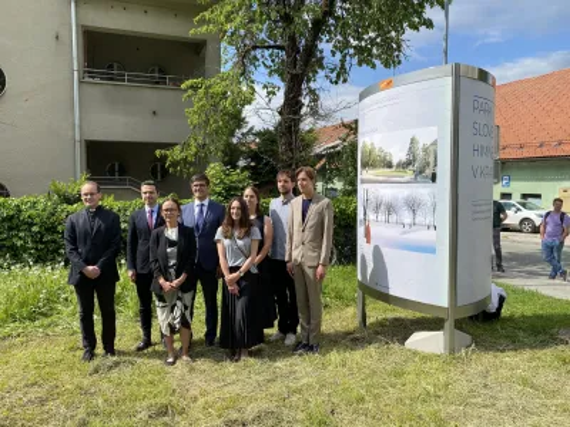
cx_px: 285
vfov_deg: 53.1
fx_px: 428
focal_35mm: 26
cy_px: 214
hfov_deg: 67.3
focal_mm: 4.25
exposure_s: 1/2066
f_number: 1.8
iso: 32
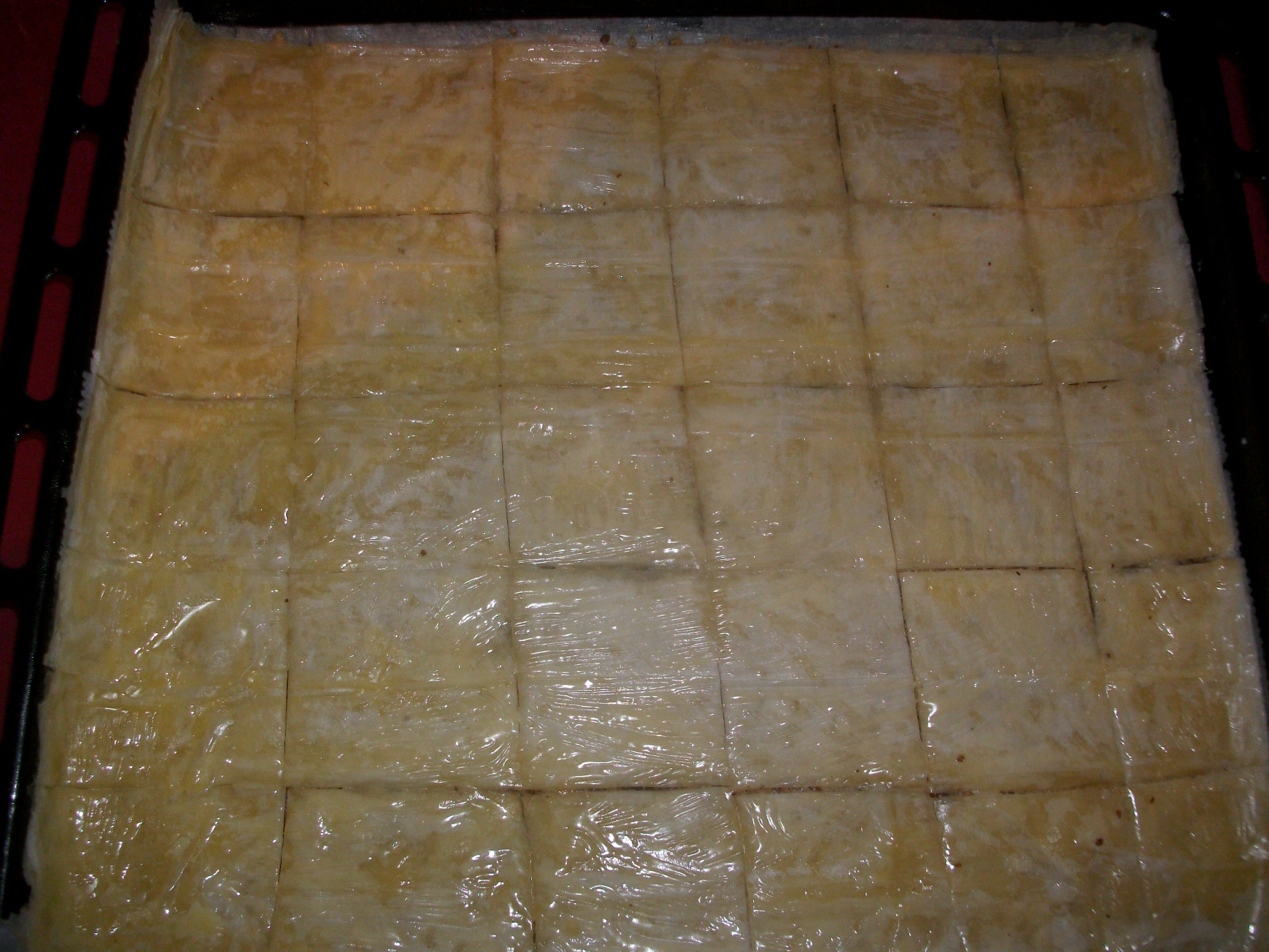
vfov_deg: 44.2
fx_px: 1173
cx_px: 651
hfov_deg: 56.8
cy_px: 472
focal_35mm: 32
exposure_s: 1/40
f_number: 2.9
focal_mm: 5.7
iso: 150
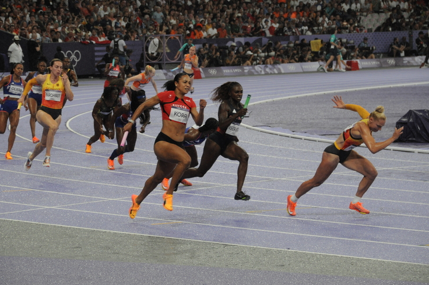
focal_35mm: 184
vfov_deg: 7.5
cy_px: 136
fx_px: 2185
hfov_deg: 11.2
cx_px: 195
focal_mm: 105
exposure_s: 1/750
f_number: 5.6
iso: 1250
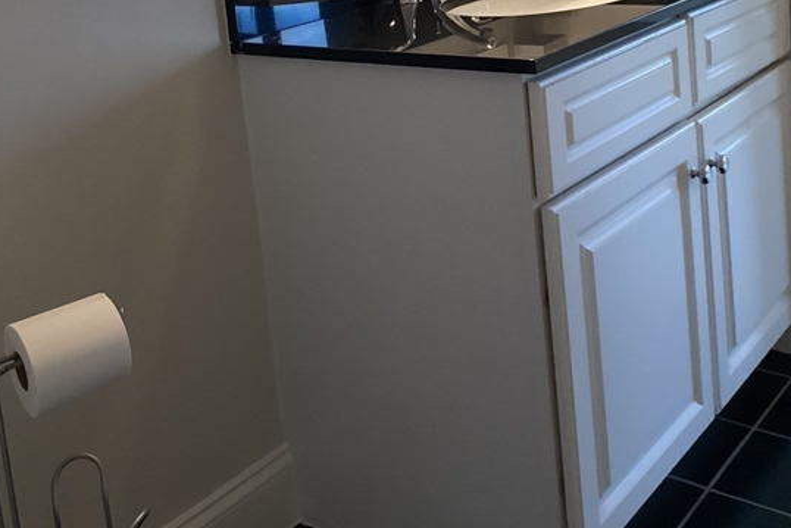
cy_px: -1
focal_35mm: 46
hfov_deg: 42.7
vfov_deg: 27.6
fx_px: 1011
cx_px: 391
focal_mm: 3.3
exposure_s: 1/50
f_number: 2.4
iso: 250
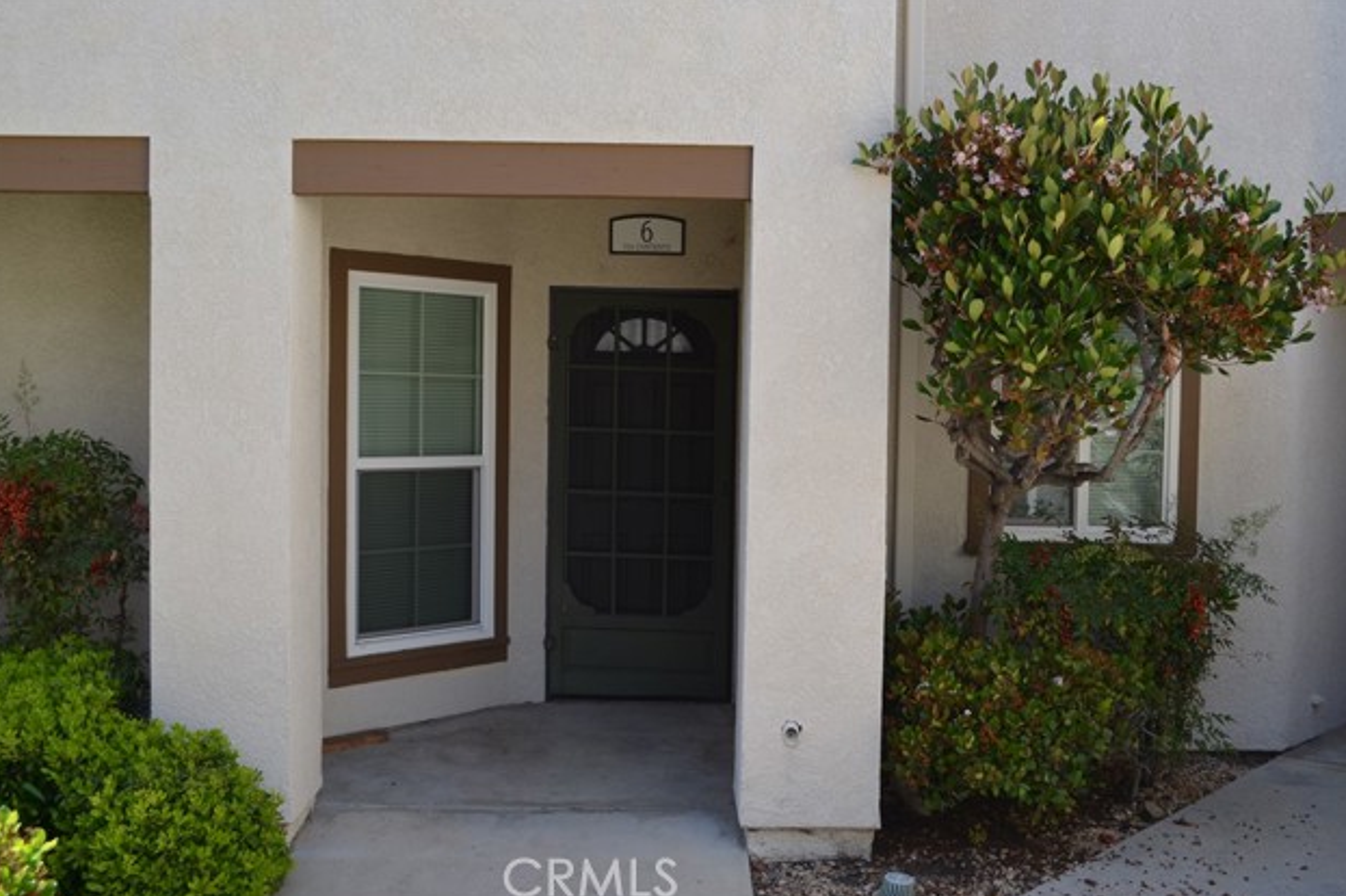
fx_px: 1383
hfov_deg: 51.9
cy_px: 450
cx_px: 679
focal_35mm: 37
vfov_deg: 35.9
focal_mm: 24
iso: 200
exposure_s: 1/200
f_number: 7.1
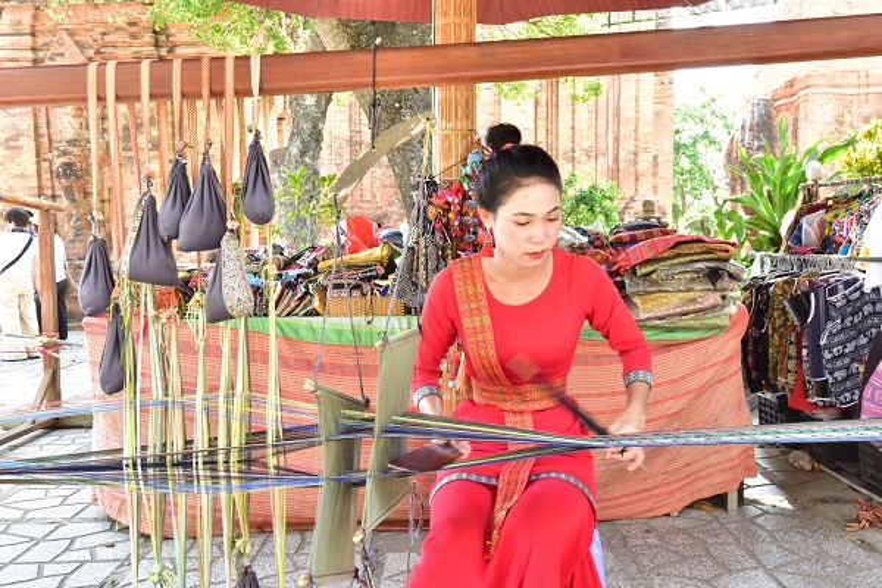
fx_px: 784
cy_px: 294
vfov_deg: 41.1
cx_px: 441
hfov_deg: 58.7
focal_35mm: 32
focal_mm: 32
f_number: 11
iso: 800
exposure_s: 1/40
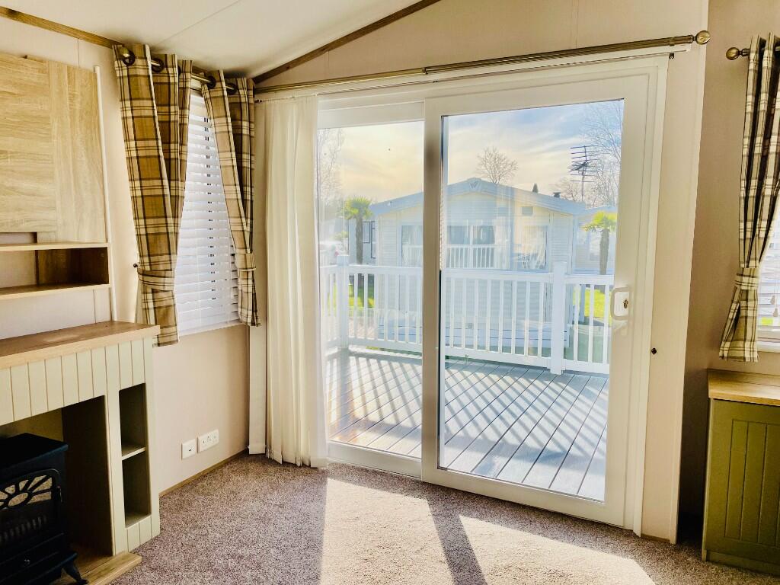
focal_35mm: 26
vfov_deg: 53.1
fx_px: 586
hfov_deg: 67.3
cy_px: 292
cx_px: 390
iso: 32
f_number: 1.6
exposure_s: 1/590
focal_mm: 4.2
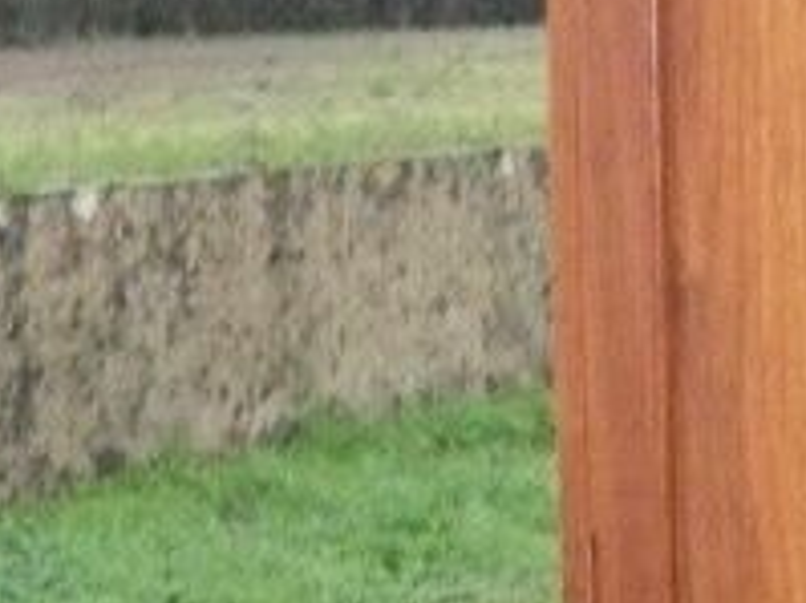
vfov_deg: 7.0
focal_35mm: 206
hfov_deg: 9.6
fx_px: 4794
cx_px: 595
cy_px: 1133
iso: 160
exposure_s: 1/60
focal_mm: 5.7
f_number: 2.9
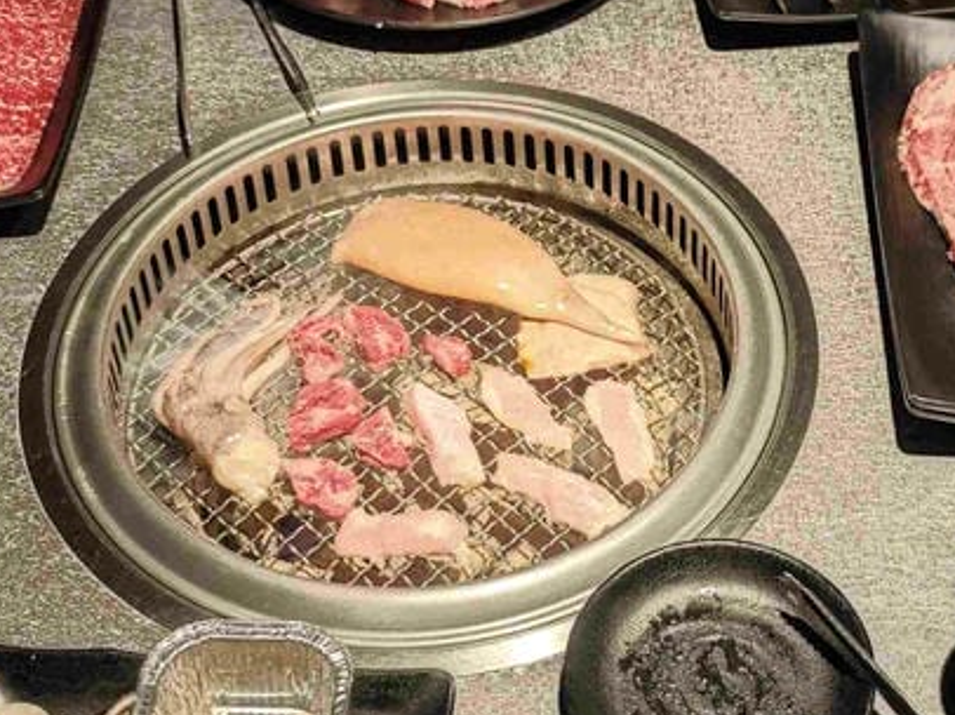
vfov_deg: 21.5
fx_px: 1875
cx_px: 701
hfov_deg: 28.2
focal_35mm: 68
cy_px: 245
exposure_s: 1/40
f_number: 1.63
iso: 640
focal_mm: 8.72
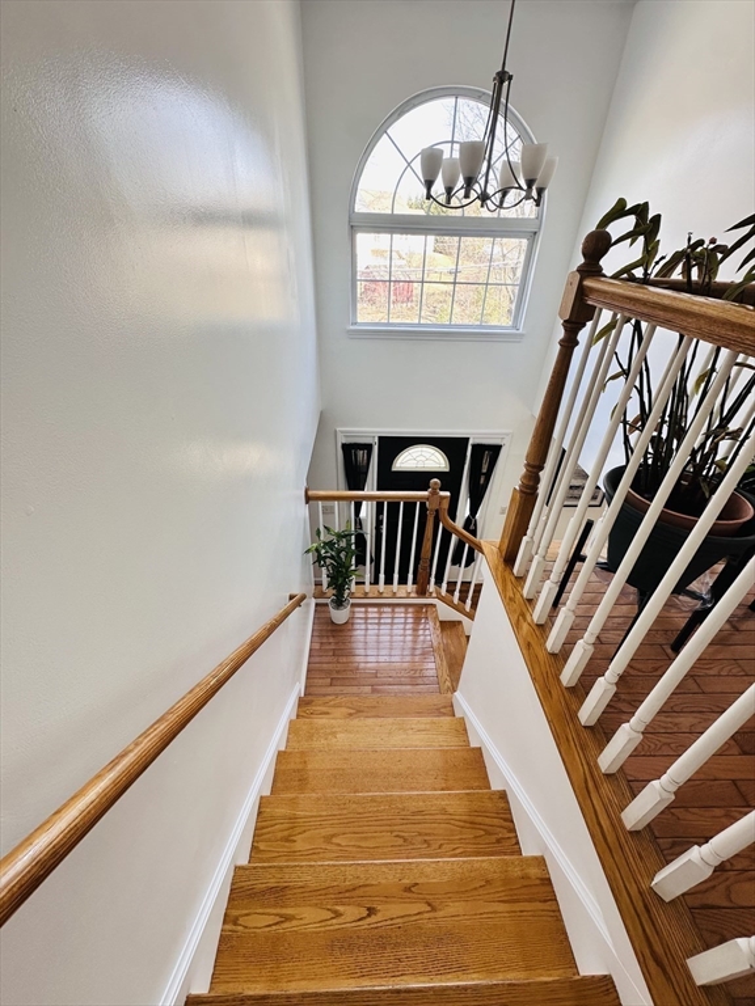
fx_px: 407
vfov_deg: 102.1
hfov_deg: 85.7
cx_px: 378
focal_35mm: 14
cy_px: 503
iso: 80
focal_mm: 2.22
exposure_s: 1/99
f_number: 2.2
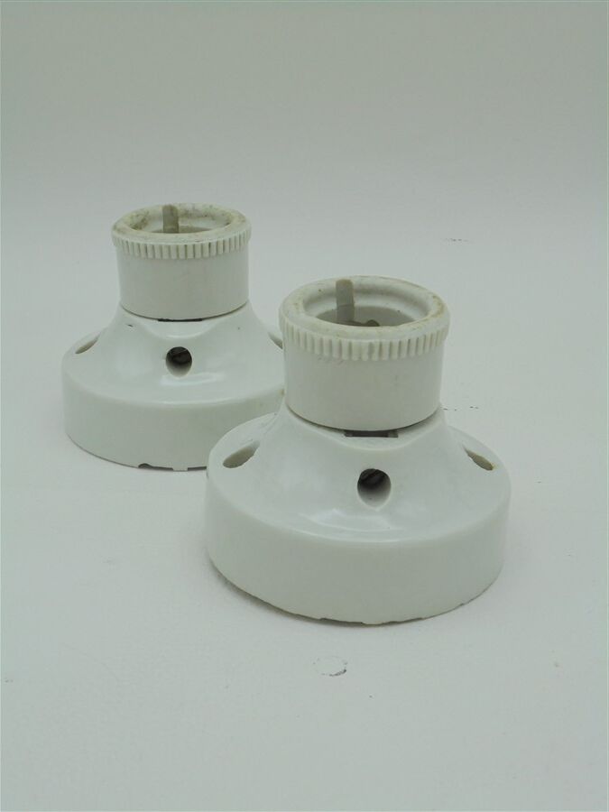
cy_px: 406
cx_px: 304
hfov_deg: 26.1
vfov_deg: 34.3
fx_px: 1314
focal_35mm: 56
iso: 100
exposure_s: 1/40
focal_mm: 10.1
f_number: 5.2
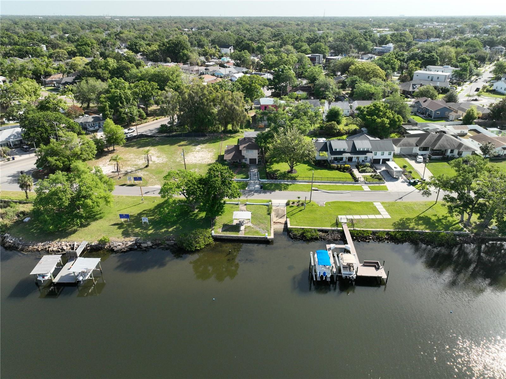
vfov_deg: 56.8
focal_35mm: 24
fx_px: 351
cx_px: 253
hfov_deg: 71.6
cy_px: 190
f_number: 2.8
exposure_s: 1/2500
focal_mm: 12.29
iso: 310
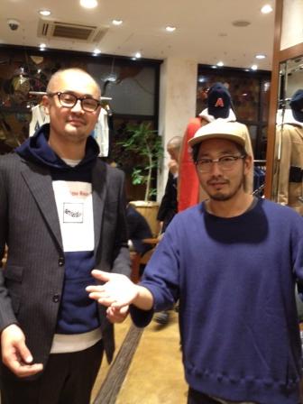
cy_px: 202
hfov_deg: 40.7
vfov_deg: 52.6
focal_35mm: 35
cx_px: 152
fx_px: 408
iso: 200
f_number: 2.4
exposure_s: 1/20
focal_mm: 4.28
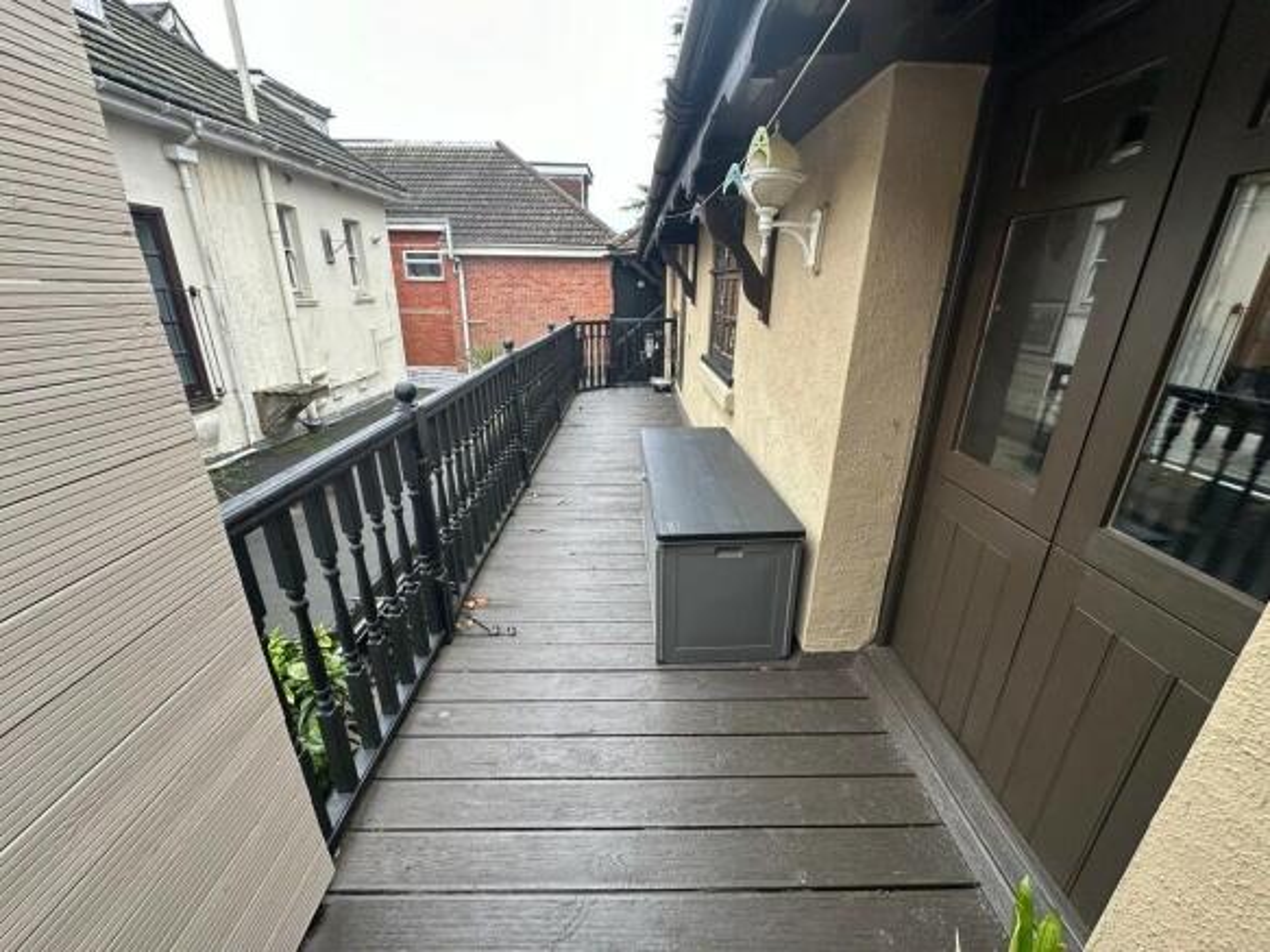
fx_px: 514
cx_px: 635
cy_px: 476
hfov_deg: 102.1
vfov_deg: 85.7
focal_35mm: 14
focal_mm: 2.22
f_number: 2.2
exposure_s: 1/99
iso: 100
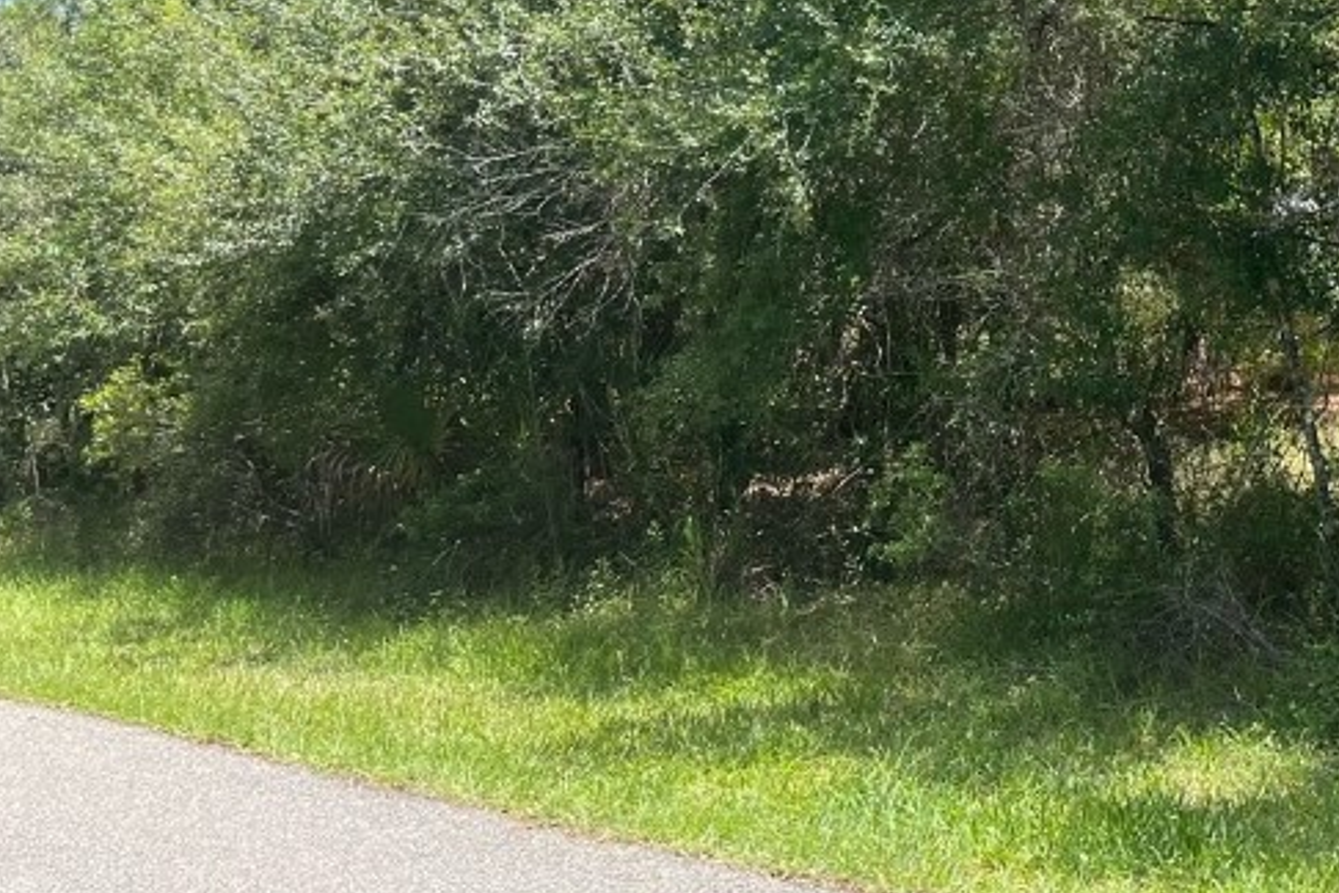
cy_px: -119
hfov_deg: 32.5
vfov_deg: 22.3
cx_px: 1311
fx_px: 2120
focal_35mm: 57
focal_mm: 4.2
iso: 50
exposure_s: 1/1383
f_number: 1.6
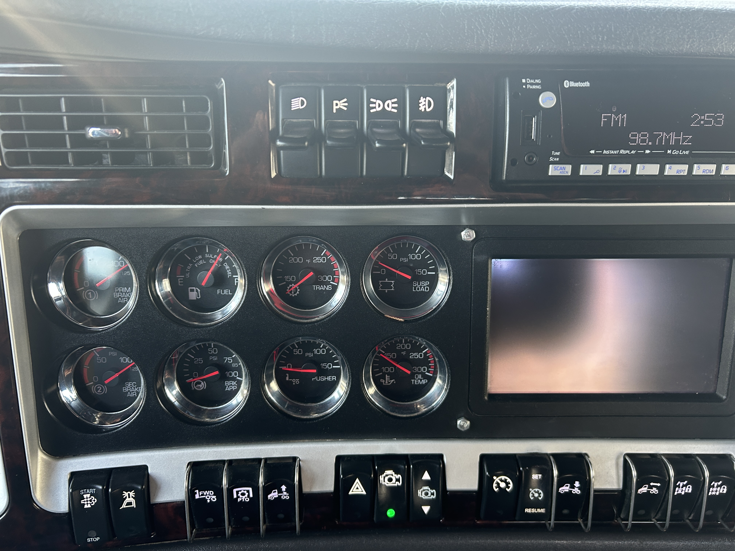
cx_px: 368
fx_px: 552
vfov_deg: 53.1
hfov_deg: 67.3
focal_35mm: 26
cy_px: 276
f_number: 1.5
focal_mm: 5.7
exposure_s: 1/94
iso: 125
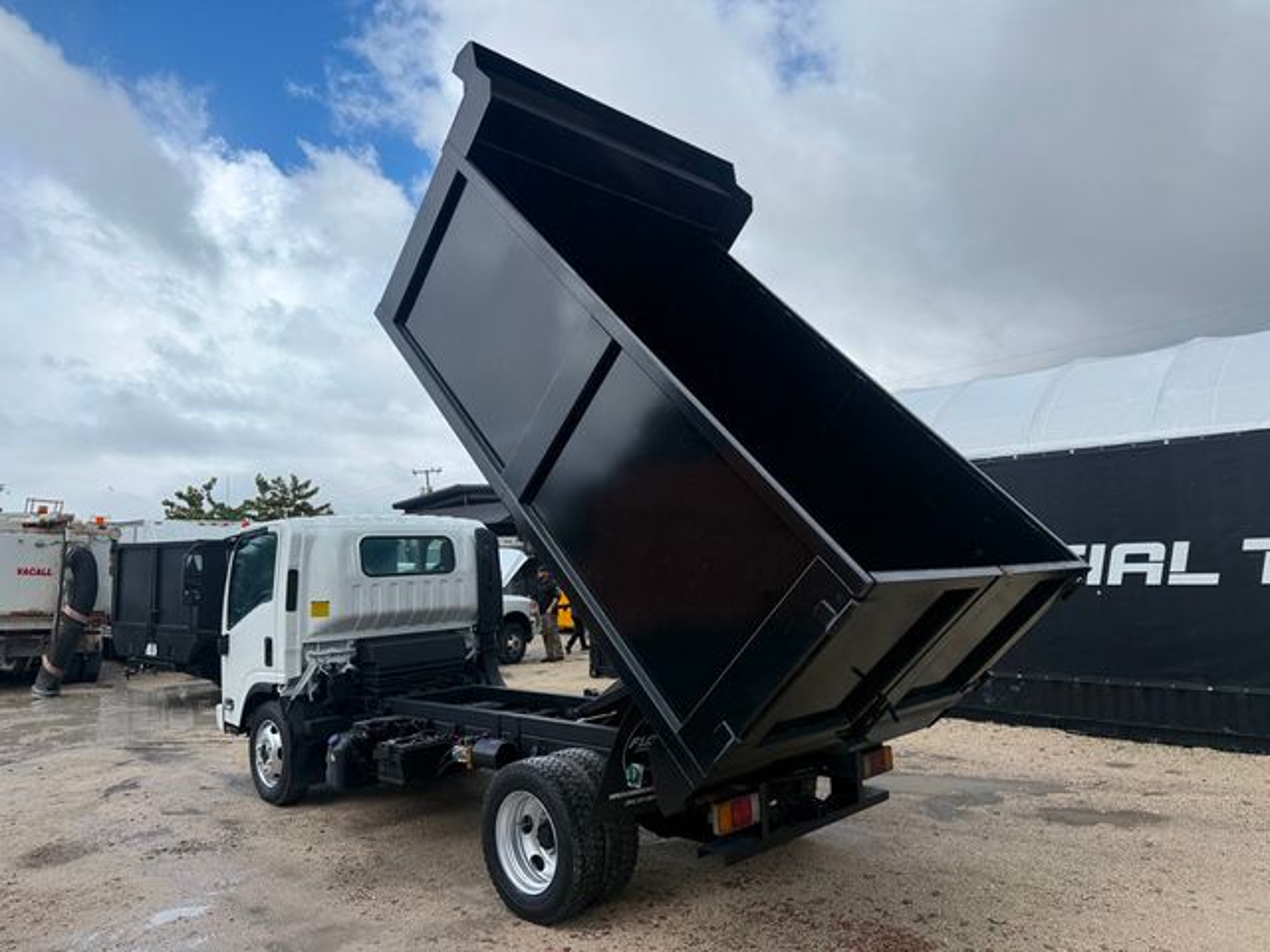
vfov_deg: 56.8
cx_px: 635
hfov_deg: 71.6
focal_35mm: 24
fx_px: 881
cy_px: 476
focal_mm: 6.76
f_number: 1.78
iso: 80
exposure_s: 1/4167
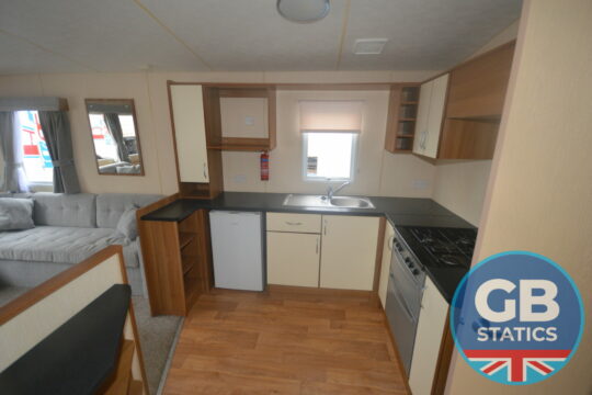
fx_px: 247
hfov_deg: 100.4
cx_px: 296
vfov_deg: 77.3
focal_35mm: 15
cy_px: 198
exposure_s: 1/60
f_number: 4
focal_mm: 10
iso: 560
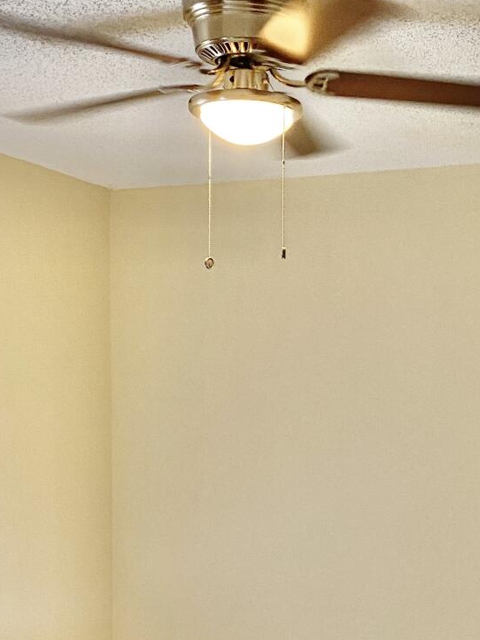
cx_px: 395
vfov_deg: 26.4
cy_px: 588
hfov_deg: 20.5
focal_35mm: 71
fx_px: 1313
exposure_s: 1/60
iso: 125
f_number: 1.8
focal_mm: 4.25
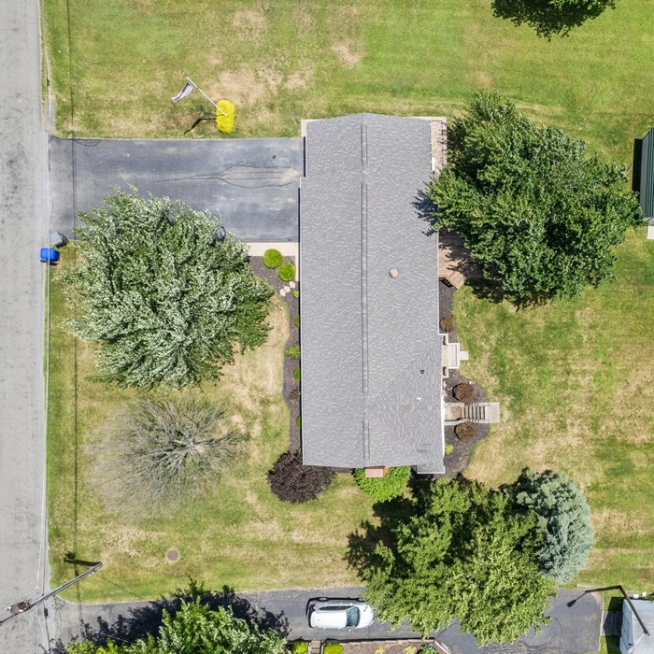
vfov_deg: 55.6
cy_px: 335
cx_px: 494
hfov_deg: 53.0
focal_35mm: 29
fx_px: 620
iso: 110
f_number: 2.8
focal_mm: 8.38
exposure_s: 1/1600
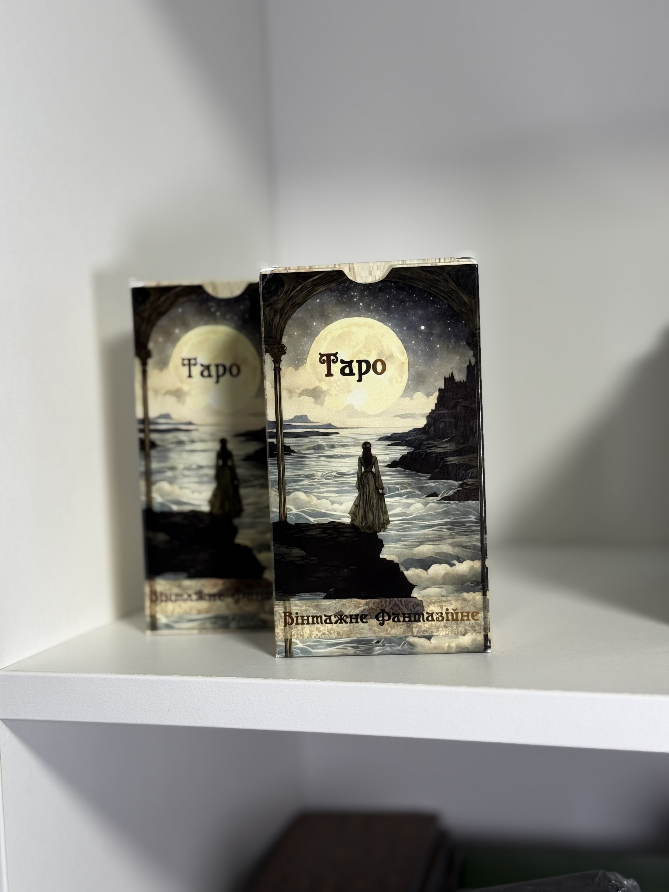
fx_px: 1237
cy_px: 446
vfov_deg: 39.7
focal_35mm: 48
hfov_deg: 30.3
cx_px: 334
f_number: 1.78
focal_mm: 6.76
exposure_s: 1/86
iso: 100
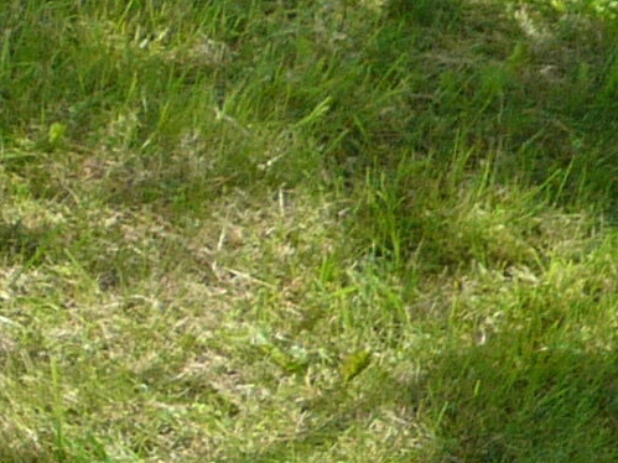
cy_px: -345
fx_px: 3516
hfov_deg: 8.6
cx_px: -1133
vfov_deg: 7.3
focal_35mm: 197
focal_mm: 5.2
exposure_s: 1/500
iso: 100
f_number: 3
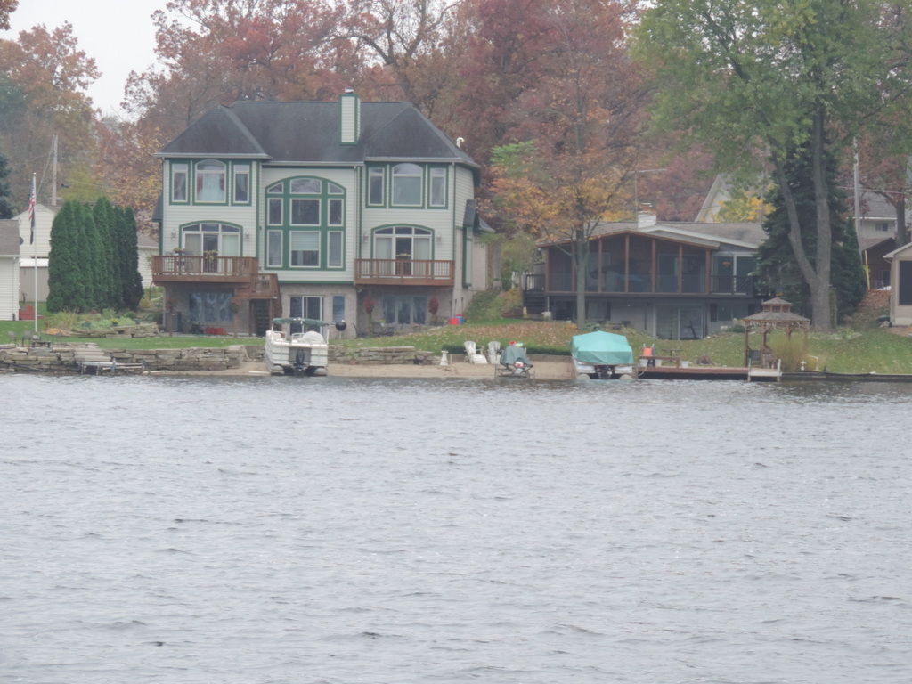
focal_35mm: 200
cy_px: 342
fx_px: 5269
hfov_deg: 9.9
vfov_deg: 7.4
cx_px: 456
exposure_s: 1/125
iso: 250
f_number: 4.6
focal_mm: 35.6
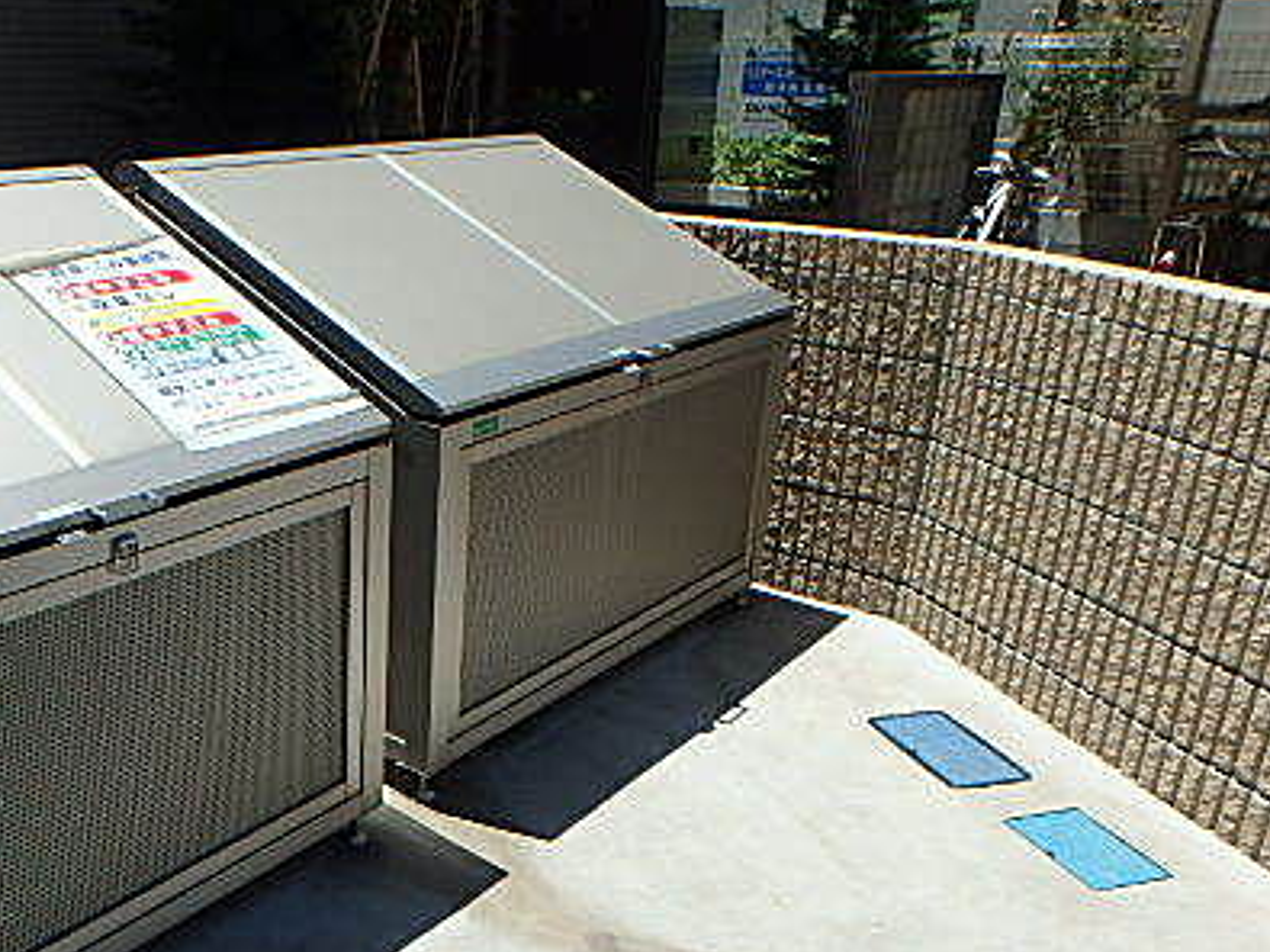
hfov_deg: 51.5
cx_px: 305
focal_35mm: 34
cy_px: 601
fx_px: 1247
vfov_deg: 41.4
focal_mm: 3.7
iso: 125
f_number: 6
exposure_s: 1/500
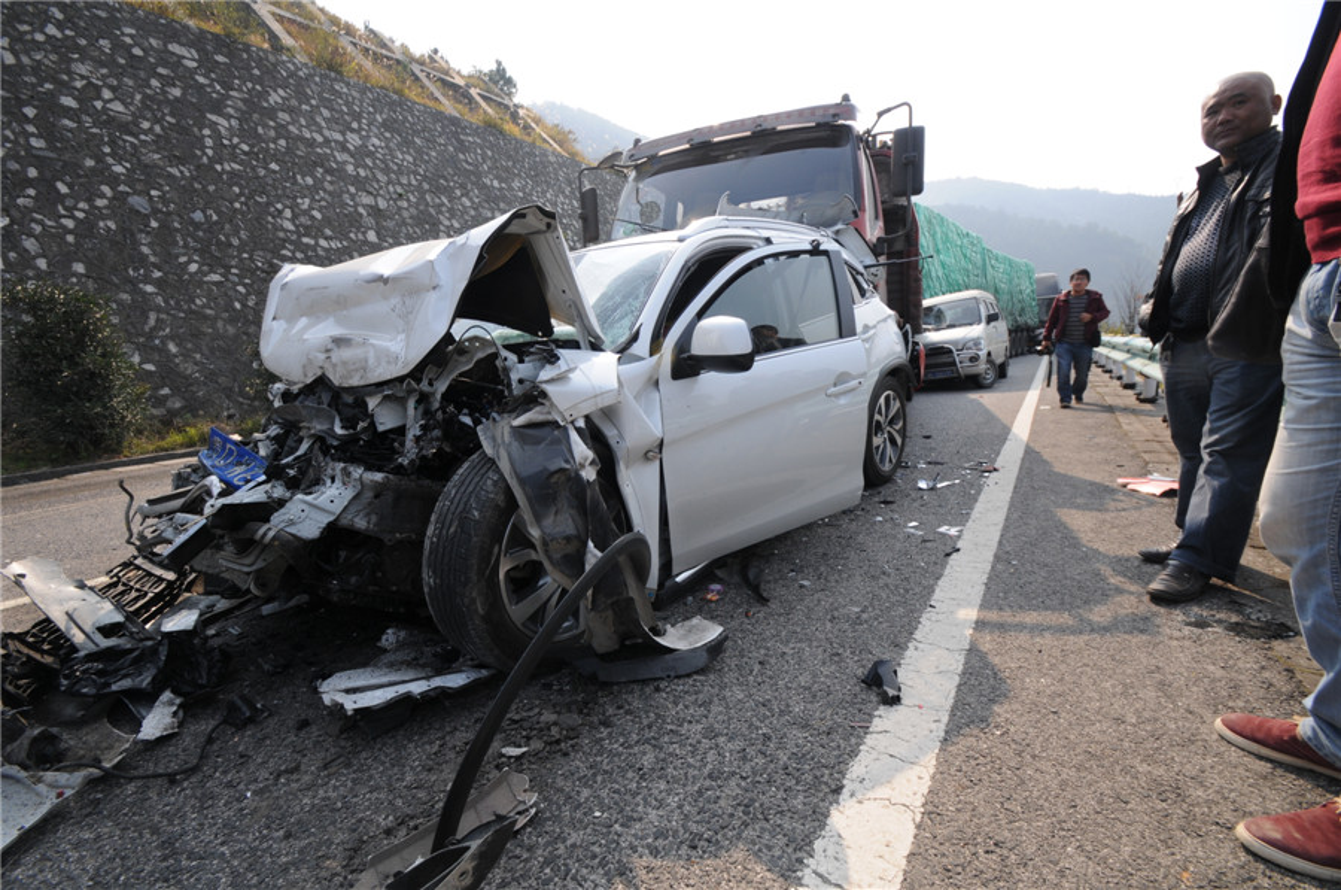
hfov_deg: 100.5
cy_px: 445
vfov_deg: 77.1
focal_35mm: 15
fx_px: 558
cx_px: 670
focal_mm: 10
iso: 200
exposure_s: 1/200
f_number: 7.1
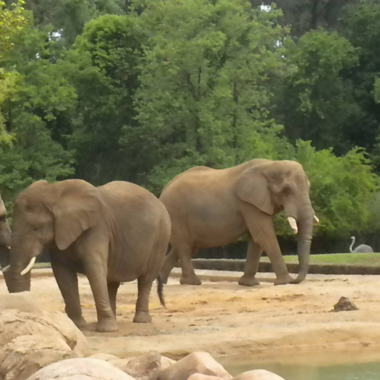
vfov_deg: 9.7
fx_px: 2248
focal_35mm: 181
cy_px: 208
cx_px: 118
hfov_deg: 9.7
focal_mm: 21
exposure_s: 1/203
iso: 640
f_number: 14
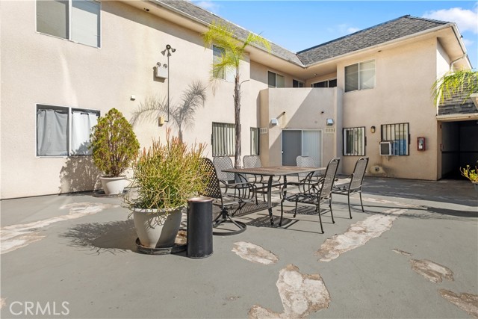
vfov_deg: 67.4
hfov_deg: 90.0
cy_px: 160
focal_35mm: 18
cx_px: 239
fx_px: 239
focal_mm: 12
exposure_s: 1/250
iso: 250
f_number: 8
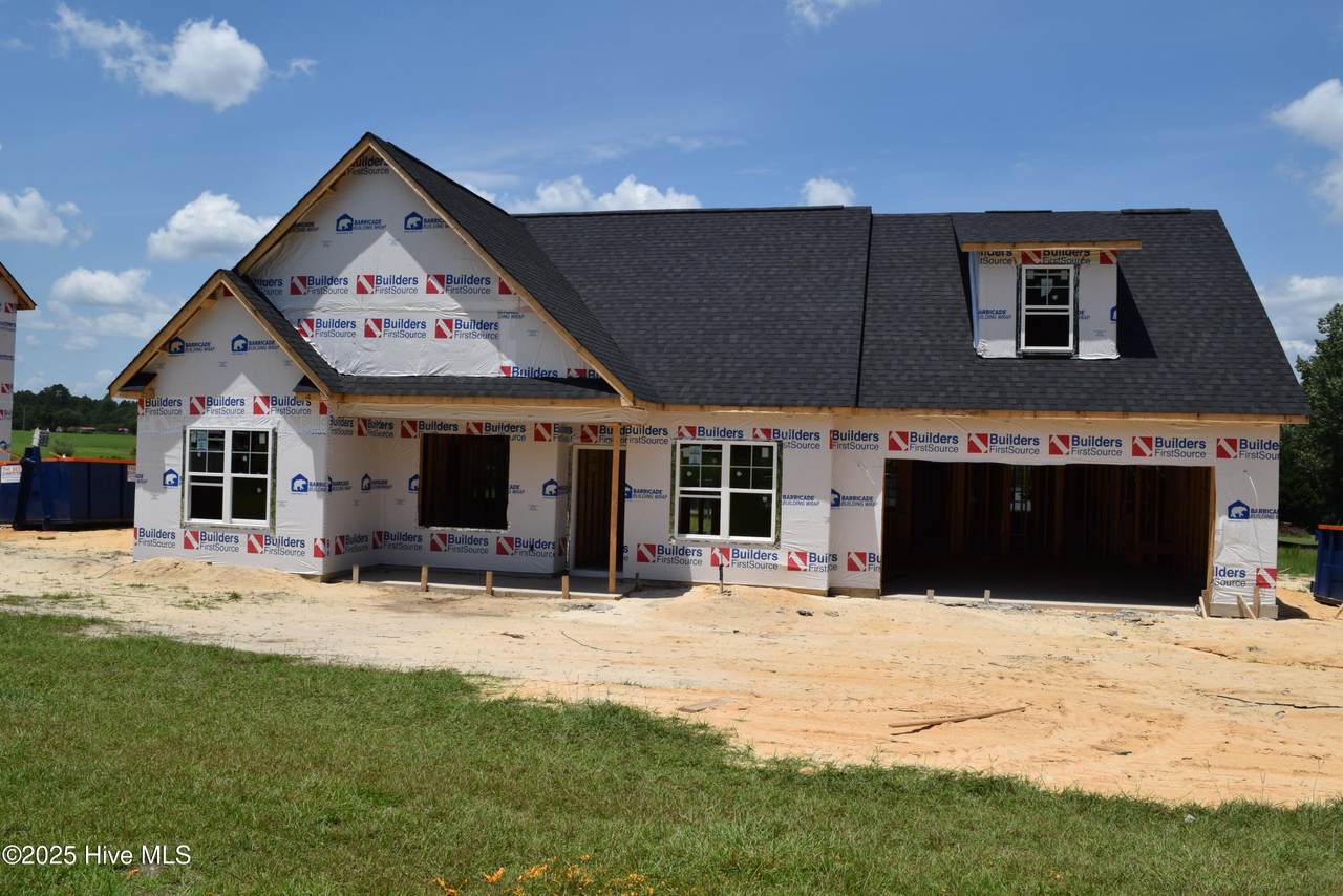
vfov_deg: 48.0
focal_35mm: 27
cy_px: 448
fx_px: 1007
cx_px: 672
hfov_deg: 67.4
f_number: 10
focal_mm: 18
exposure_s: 1/400
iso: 200
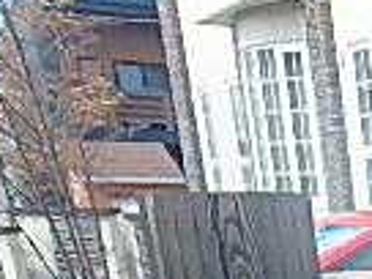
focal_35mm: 99
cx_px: 837
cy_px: 621
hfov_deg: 14.6
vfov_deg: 12.5
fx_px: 1064
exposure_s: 1/400
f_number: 3.5
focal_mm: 3.7
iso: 125
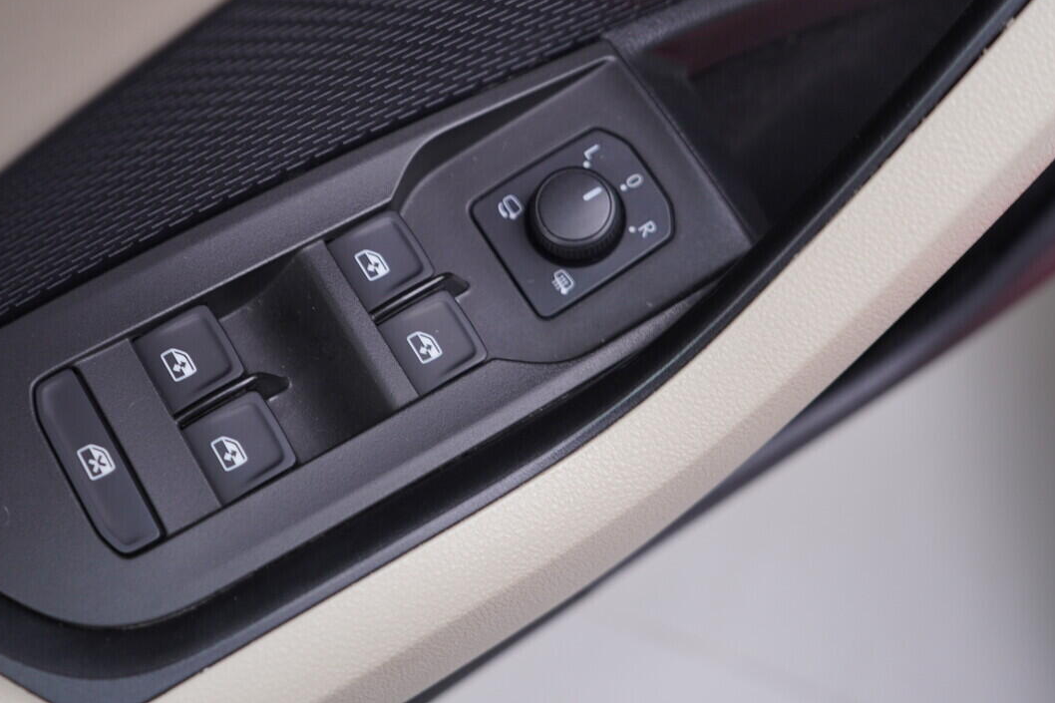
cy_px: 225
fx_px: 1436
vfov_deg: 27.3
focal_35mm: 49
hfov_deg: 40.2
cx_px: 439
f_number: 2.8
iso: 125
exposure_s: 1/40
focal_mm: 24
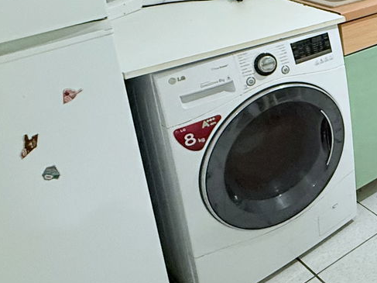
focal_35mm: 46
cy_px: 7
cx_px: 492
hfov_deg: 31.5
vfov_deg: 29.6
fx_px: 501
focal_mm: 2.22
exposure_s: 1/50
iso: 320
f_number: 2.2
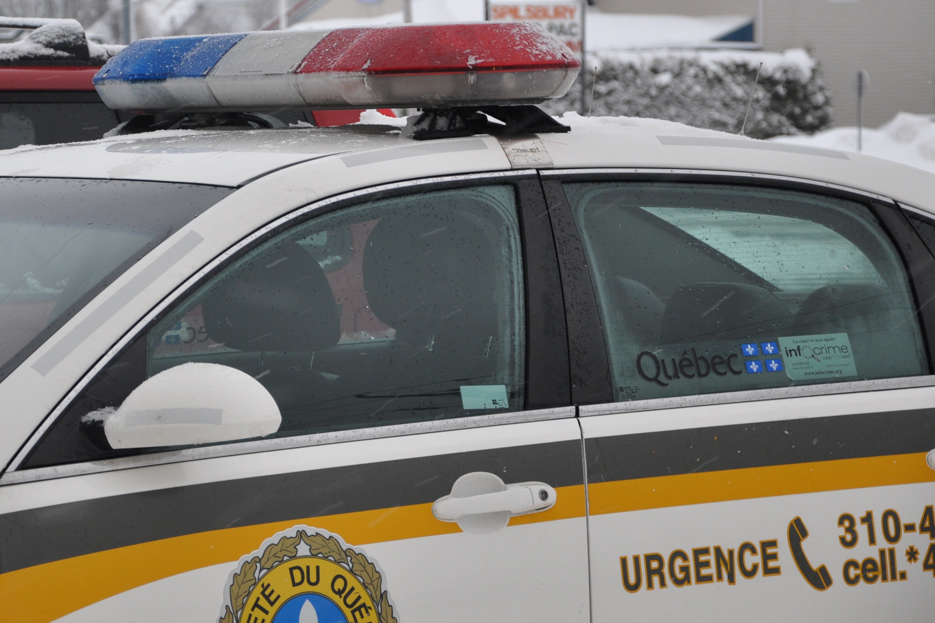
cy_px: 312
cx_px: 468
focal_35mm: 112
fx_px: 2921
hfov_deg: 18.2
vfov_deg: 12.2
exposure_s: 1/60
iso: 400
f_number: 5.3
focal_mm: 75
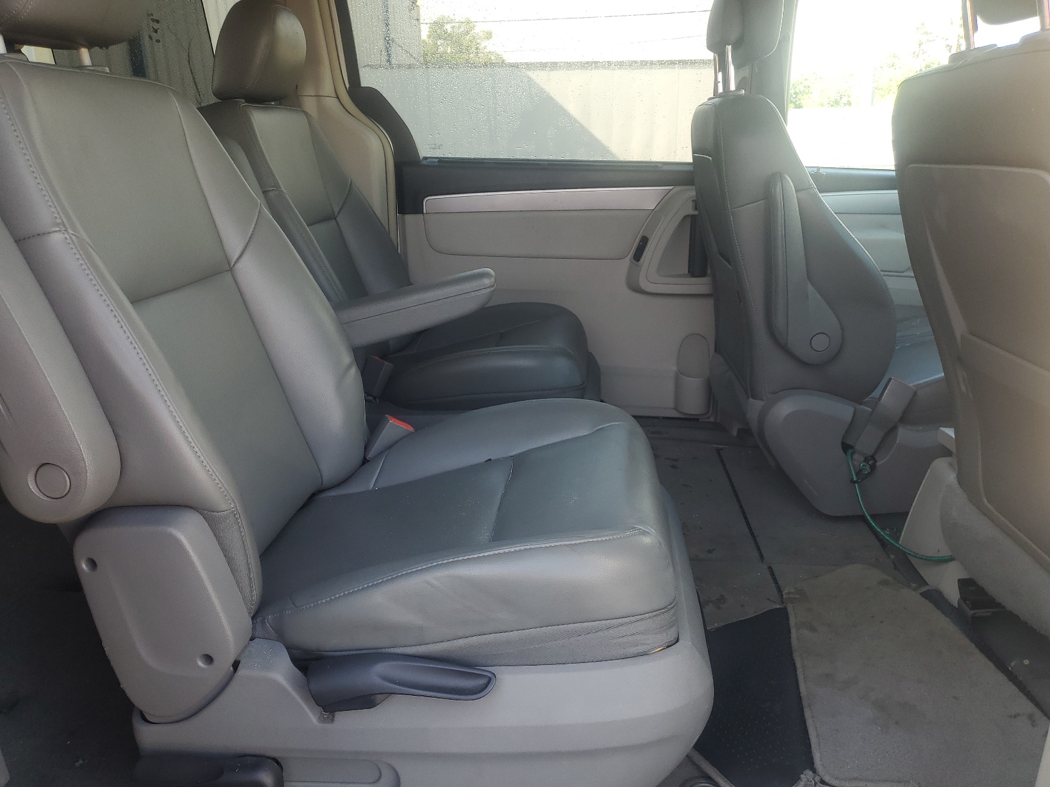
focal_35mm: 26
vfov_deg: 53.1
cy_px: 394
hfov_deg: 67.3
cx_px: 525
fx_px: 789
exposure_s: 1/185
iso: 50
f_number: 1.5
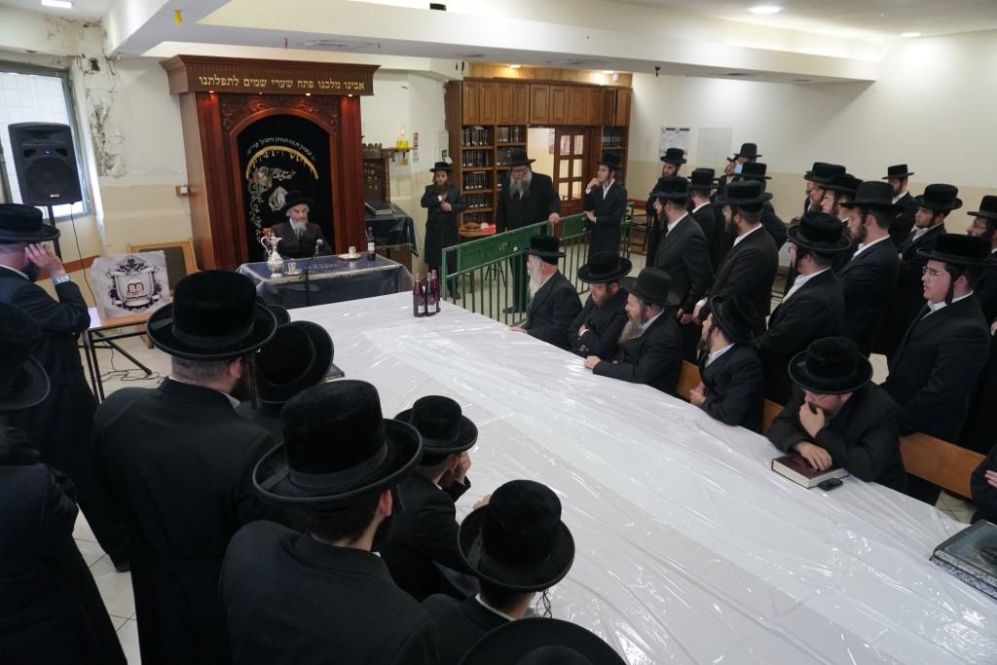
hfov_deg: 73.7
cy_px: 332
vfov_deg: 53.1
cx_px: 498
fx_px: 665
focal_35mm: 24
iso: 1600
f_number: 4
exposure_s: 1/160
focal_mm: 16
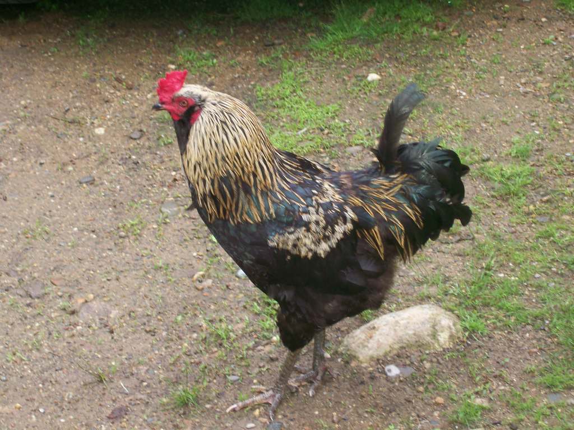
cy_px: 215
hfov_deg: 22.5
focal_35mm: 87
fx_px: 1443
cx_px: 287
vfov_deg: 17.0
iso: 80
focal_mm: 14.3
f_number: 4.3
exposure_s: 1/54.6
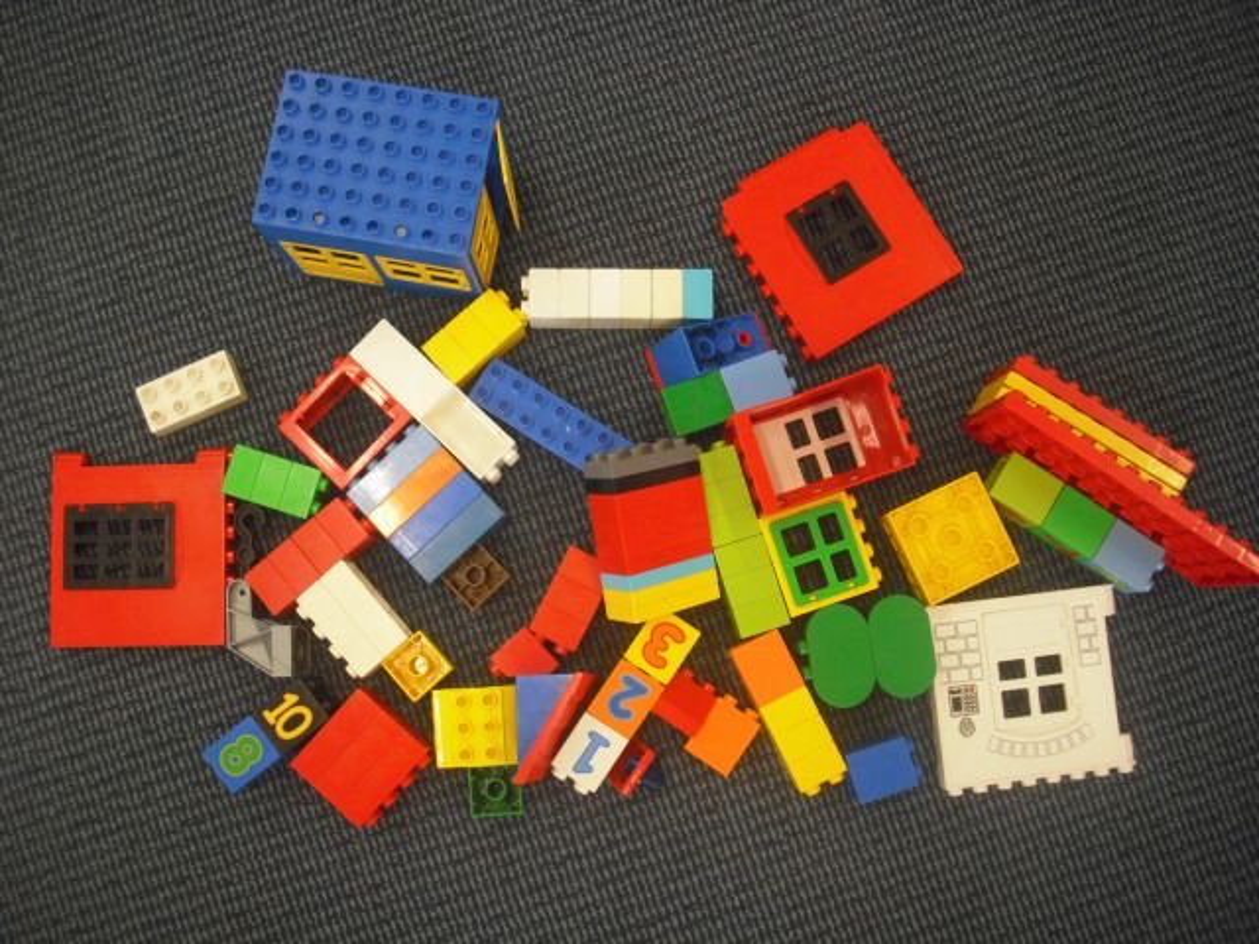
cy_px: 472
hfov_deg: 49.0
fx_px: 1382
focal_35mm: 38
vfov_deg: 37.7
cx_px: 630
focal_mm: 6.2
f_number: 2.8
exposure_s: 1/100
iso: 200
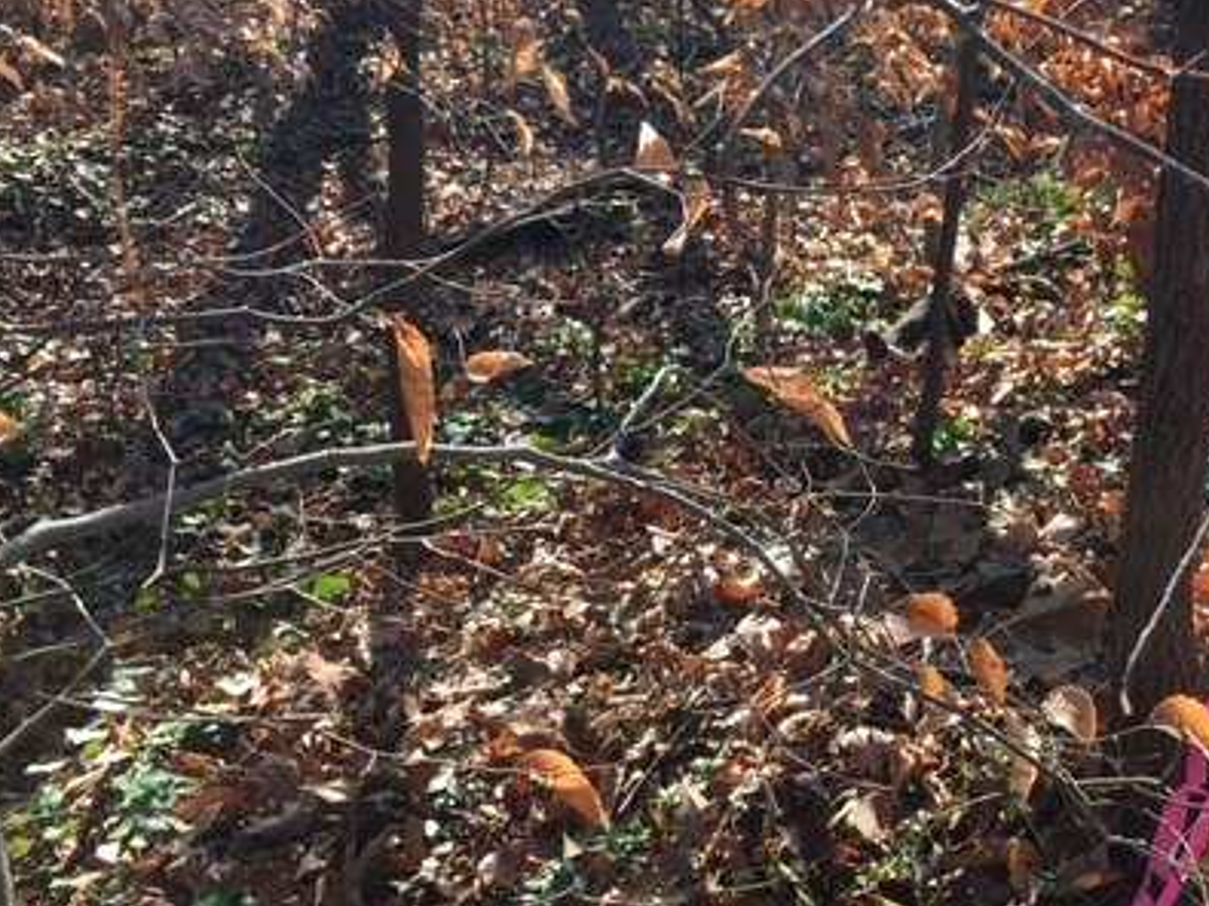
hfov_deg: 39.7
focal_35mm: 47
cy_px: 465
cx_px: 860
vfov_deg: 30.9
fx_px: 1641
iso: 25
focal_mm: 4.15
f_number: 2.2
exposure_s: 1/343
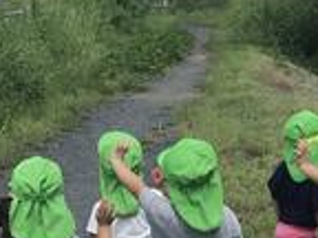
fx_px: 1075
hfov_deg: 16.7
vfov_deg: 12.4
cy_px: 264
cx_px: 55
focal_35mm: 117
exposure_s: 1/1294
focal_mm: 3.99
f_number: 1.8
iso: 20
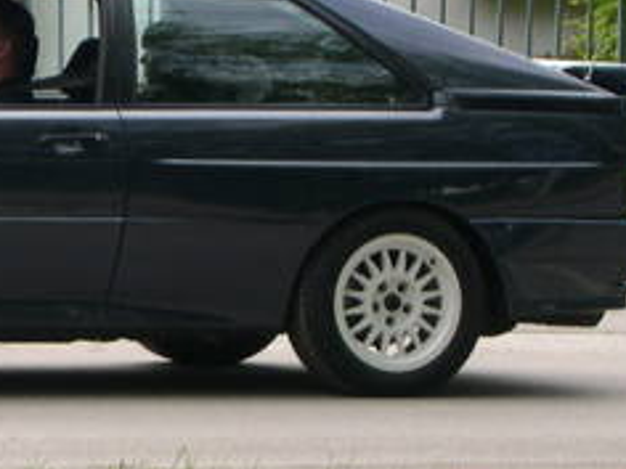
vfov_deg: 3.8
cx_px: -231
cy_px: 278
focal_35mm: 387
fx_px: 6999
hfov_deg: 5.1
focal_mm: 24
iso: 100
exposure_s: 1/163
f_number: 4.9
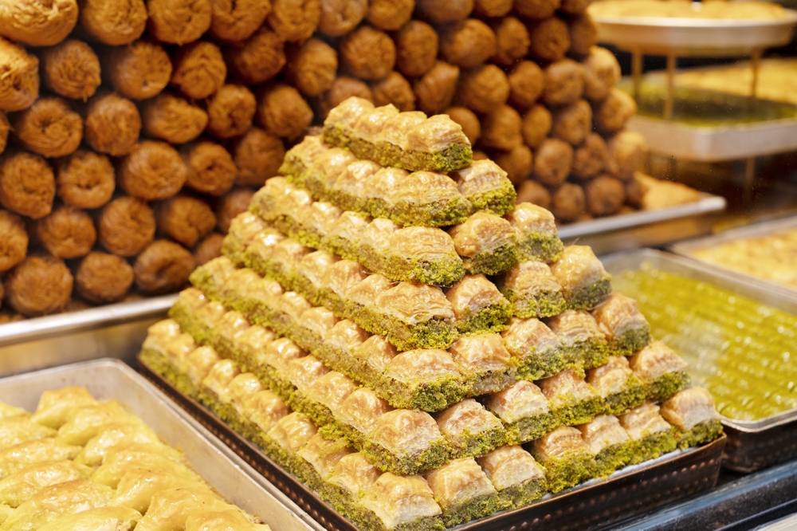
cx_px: 398
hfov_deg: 39.6
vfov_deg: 27.0
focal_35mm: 50
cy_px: 266
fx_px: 1107
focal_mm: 33
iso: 160
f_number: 3.2
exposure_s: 1/125
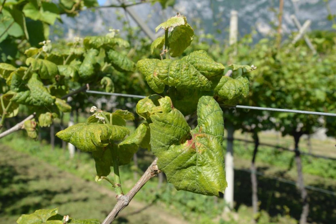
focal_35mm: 42
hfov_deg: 46.4
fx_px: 392
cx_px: 168
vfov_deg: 31.8
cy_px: 112
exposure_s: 1/200
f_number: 8
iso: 100
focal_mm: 28
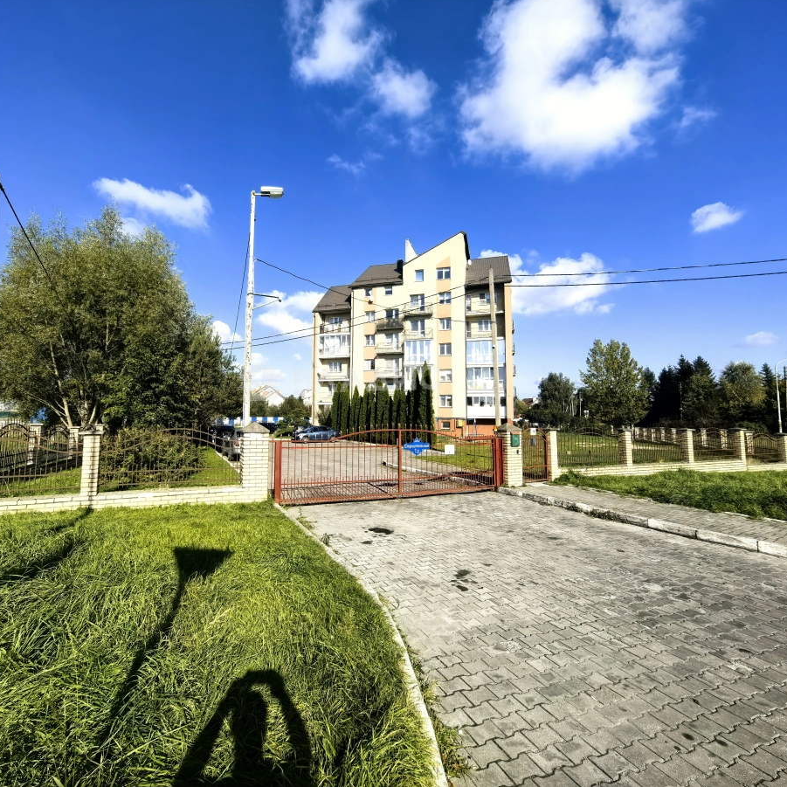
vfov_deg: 87.4
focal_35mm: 16
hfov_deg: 86.9
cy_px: 378
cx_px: 341
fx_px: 412
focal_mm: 1.76
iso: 50
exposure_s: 1/1555
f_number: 2.2
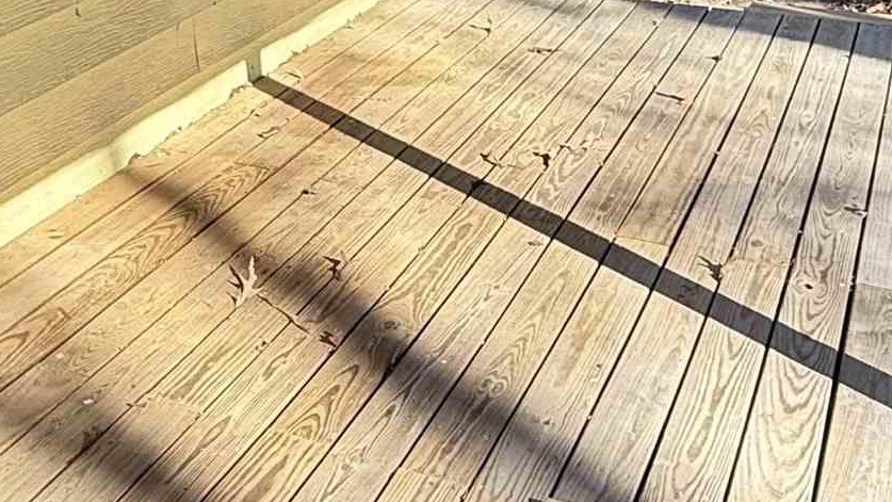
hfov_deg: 36.4
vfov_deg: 21.4
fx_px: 1325
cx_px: 234
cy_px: 167
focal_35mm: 56
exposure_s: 1/335
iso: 64
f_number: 2.2
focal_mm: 2.22
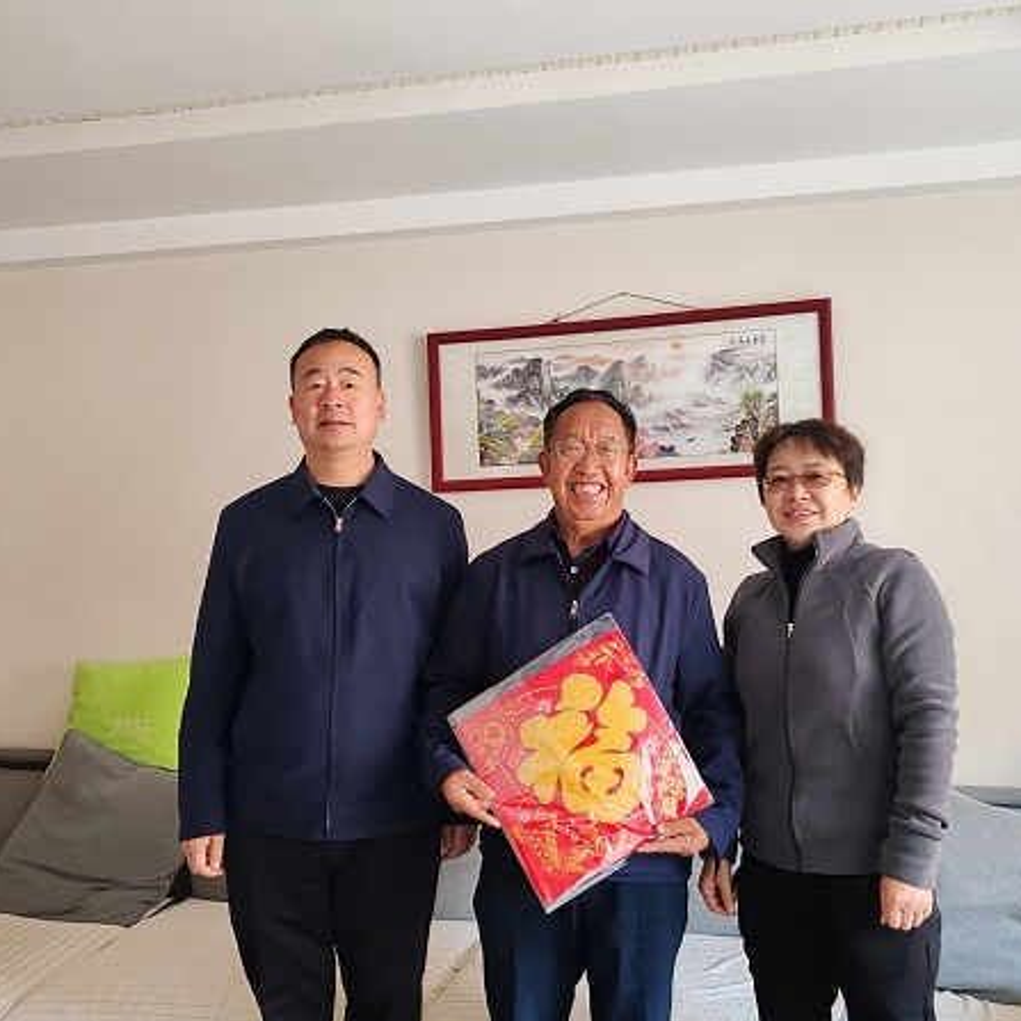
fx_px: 1068
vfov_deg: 51.1
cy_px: 512
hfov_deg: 51.0
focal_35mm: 32
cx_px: 566
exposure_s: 1/50
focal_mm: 6.12
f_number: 1.9
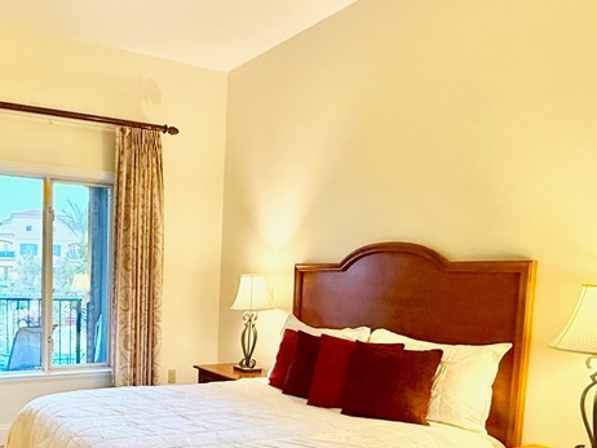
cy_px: 324
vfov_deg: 44.3
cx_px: 131
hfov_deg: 54.8
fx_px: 535
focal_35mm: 31
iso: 500
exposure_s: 1/120
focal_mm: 2.22
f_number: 2.2
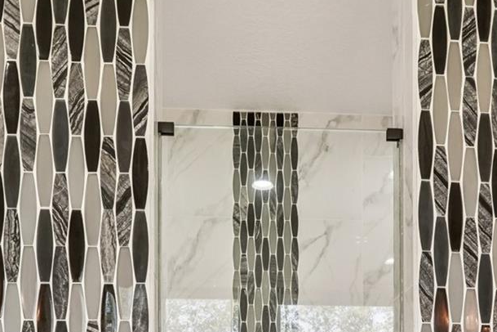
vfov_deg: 27.4
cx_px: 284
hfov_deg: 46.3
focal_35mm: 42
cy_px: 414
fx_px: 580
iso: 400
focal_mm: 16
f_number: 8
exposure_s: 1/25
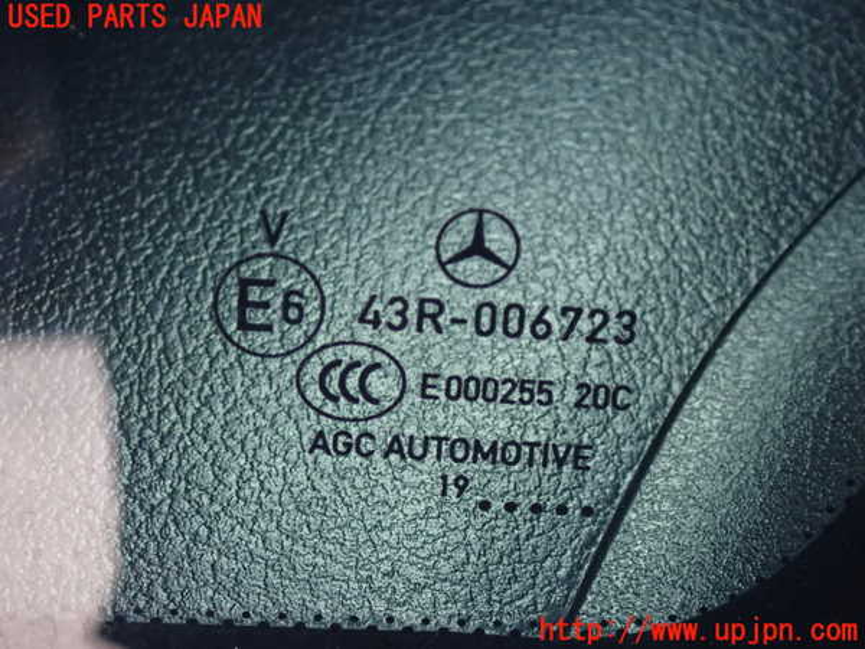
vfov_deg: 14.8
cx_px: 432
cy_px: 324
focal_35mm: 100
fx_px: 2499
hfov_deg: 19.6
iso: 320
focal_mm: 18
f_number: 4.9
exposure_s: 1/100
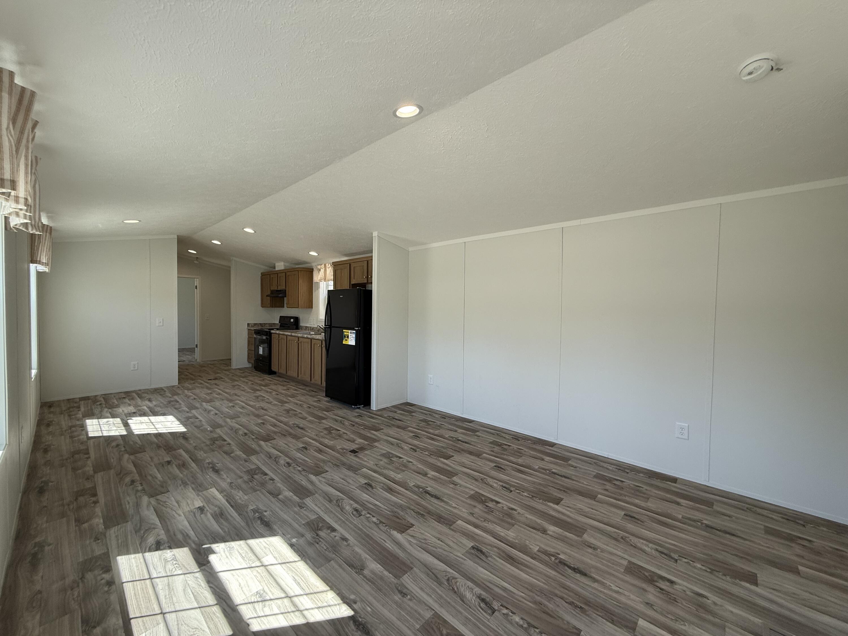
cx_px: 424
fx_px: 343
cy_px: 318
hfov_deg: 102.1
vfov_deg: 85.7
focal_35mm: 14
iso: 64
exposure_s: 1/120
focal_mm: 2.22
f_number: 2.2
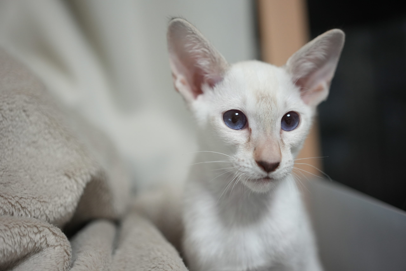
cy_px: 136
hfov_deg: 39.6
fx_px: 564
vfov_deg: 27.0
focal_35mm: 50
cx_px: 203
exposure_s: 1/160
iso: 1250
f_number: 2.5
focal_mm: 50
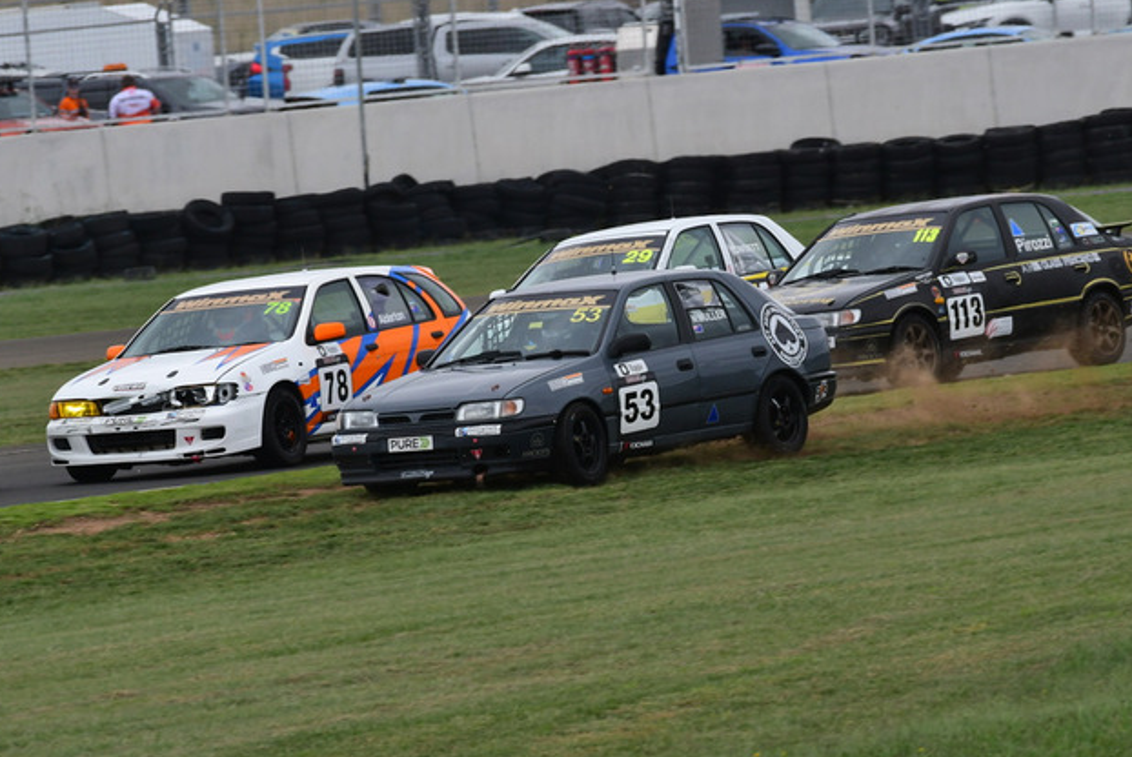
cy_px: 315
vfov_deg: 2.0
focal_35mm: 694
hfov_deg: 3.0
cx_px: 555
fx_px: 21842
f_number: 10
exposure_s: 1/640
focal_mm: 360
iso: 500
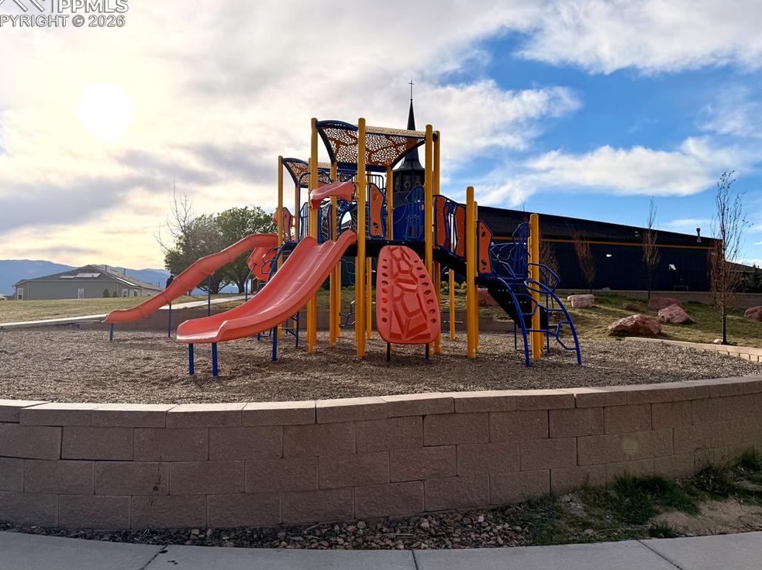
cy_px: 281
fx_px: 550
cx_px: 370
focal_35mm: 25
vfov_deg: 54.8
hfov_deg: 69.4
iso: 80
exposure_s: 1/7353
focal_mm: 6.76
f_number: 1.78
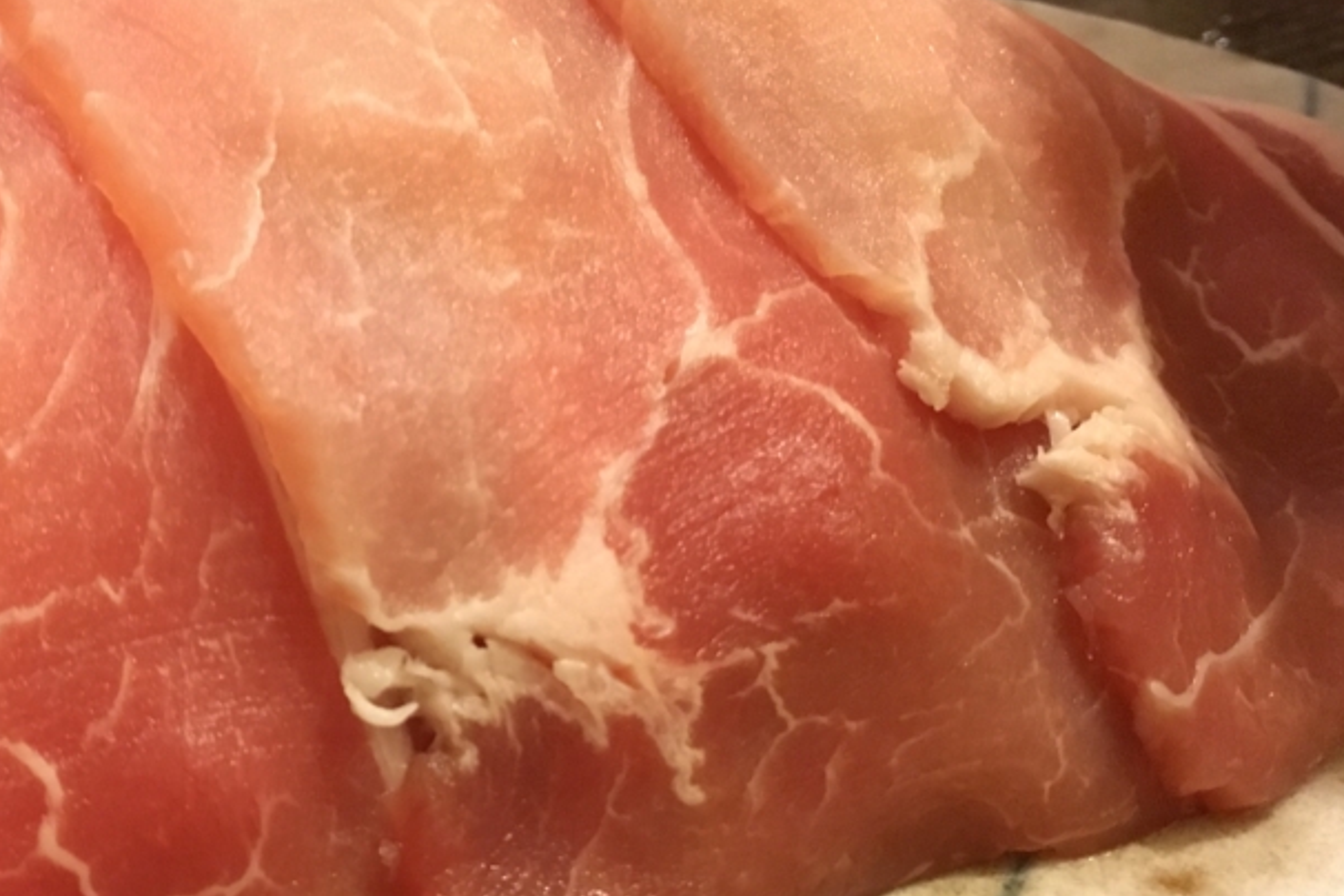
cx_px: 384
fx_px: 1904
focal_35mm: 51
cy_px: 568
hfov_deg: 38.2
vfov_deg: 26.4
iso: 320
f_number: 2.2
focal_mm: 4.15
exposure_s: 1/15
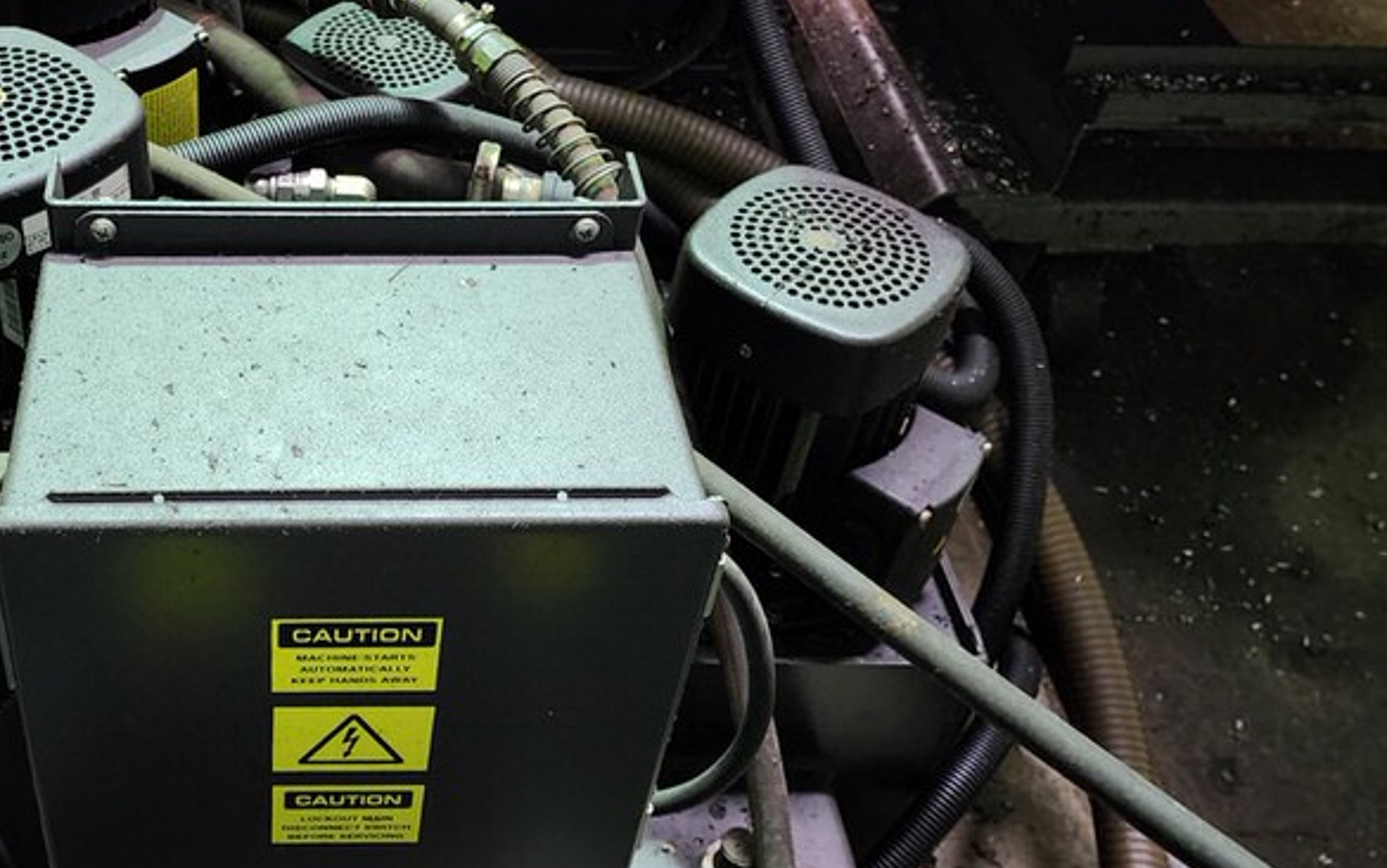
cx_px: 311
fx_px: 1512
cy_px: 365
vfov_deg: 32.0
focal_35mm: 40
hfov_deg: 47.0
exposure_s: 1/24
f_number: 1.8
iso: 800
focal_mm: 6.4
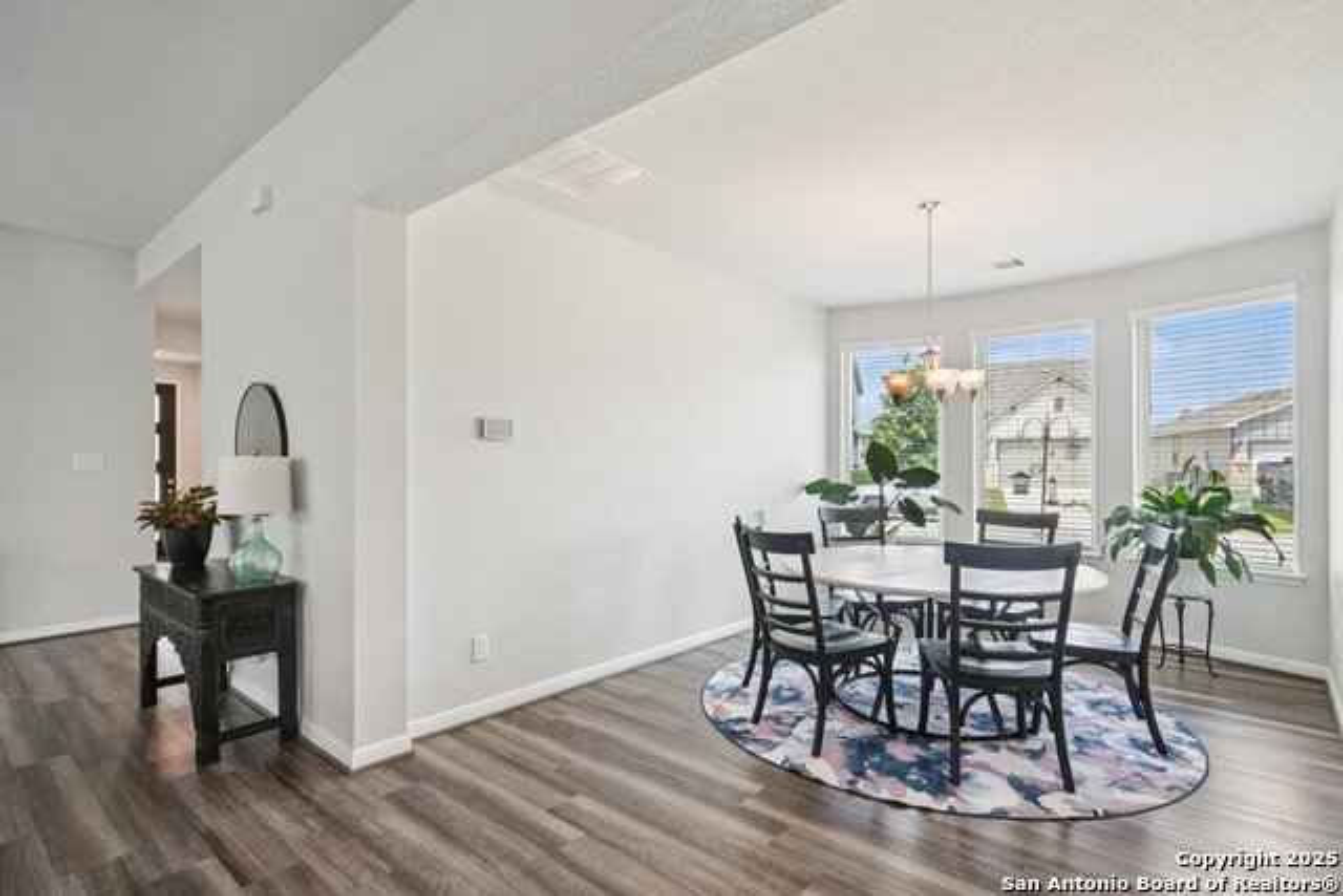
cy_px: 448
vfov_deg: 70.5
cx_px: 672
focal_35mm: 17
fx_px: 634
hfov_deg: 93.3
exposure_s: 1/80
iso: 800
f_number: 8
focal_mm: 17
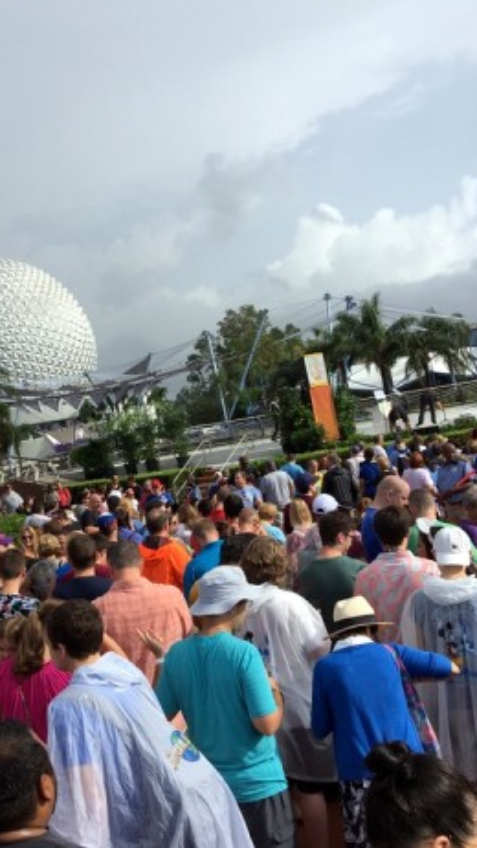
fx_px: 922
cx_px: 174
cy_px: 439
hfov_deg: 28.9
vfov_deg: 49.4
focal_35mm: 41
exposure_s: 1/1672
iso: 25
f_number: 2.2
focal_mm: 4.15
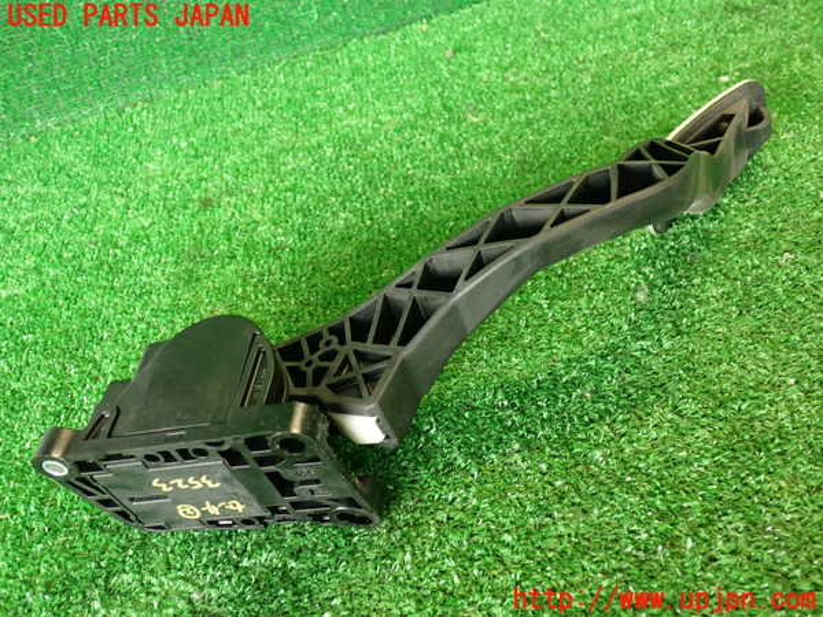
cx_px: 412
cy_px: 308
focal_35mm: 32
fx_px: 761
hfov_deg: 56.8
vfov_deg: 44.2
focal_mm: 5.79
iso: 320
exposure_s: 1/30
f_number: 2.4
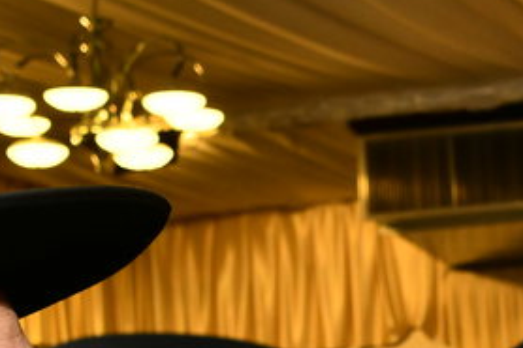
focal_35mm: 141
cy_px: 505
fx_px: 2047
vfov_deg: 9.5
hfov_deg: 14.3
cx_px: 519
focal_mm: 28
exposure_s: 1/200
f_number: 5.6
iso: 500
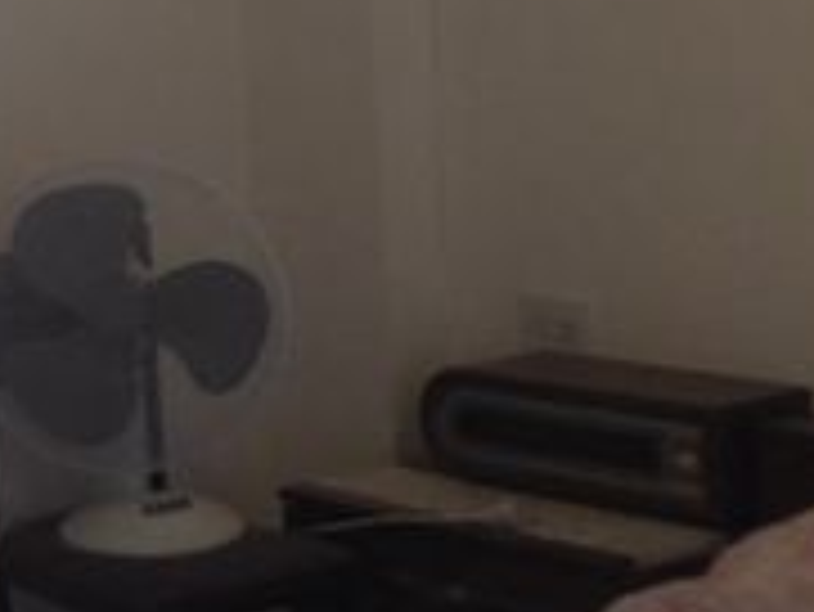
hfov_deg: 14.9
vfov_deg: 13.0
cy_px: 36
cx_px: -704
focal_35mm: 113
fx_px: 2659
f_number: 3.5
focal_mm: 5
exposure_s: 1/30
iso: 400
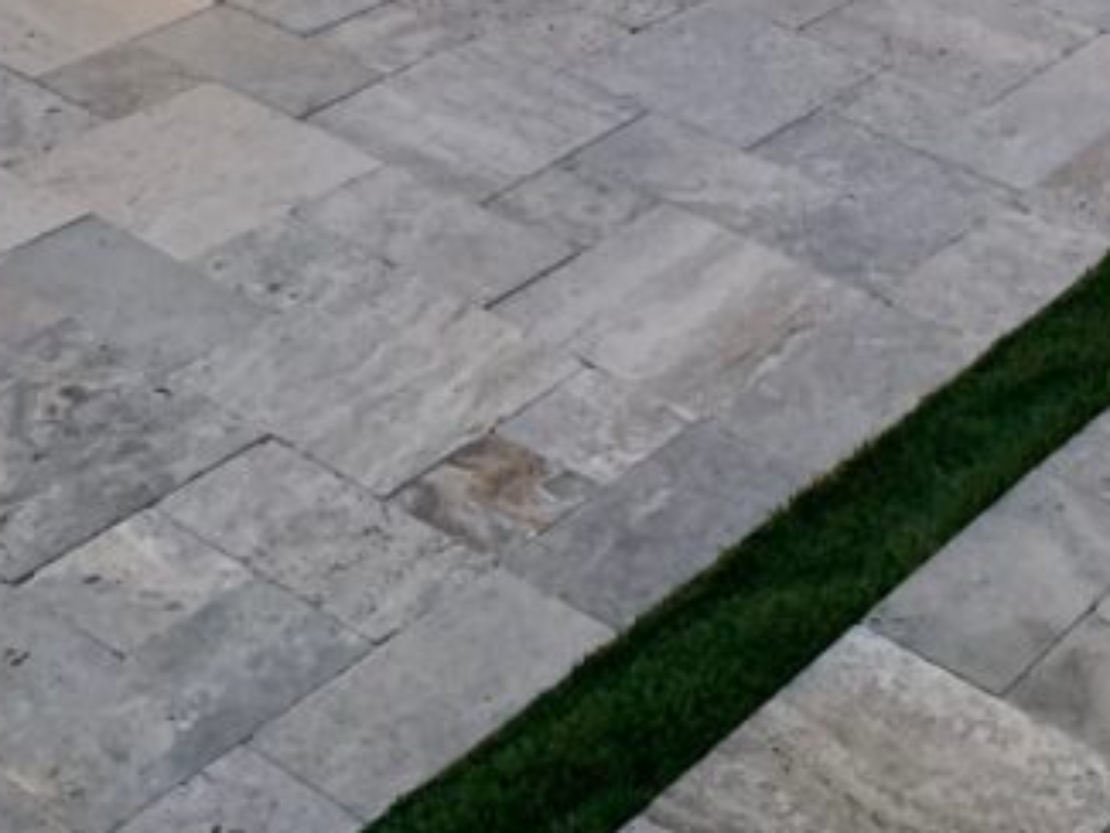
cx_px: 881
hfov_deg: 23.5
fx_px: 2630
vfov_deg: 16.3
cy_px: -454
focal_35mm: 82
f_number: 1.8
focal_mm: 4.25
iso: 400
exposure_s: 1/55
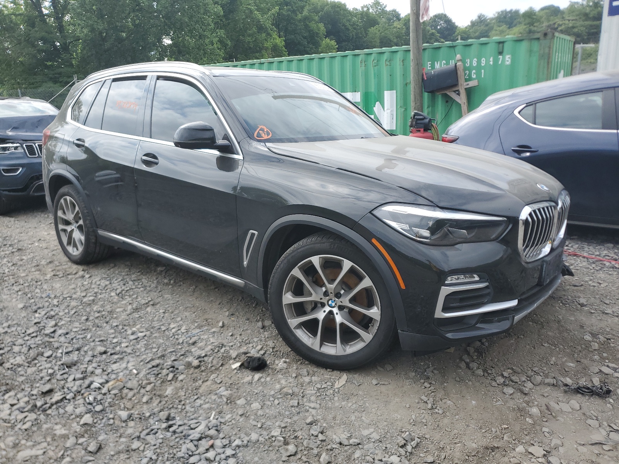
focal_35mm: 26
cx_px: 310
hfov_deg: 67.3
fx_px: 465
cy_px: 232
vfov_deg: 53.1
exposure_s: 1/1429
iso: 50
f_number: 1.5
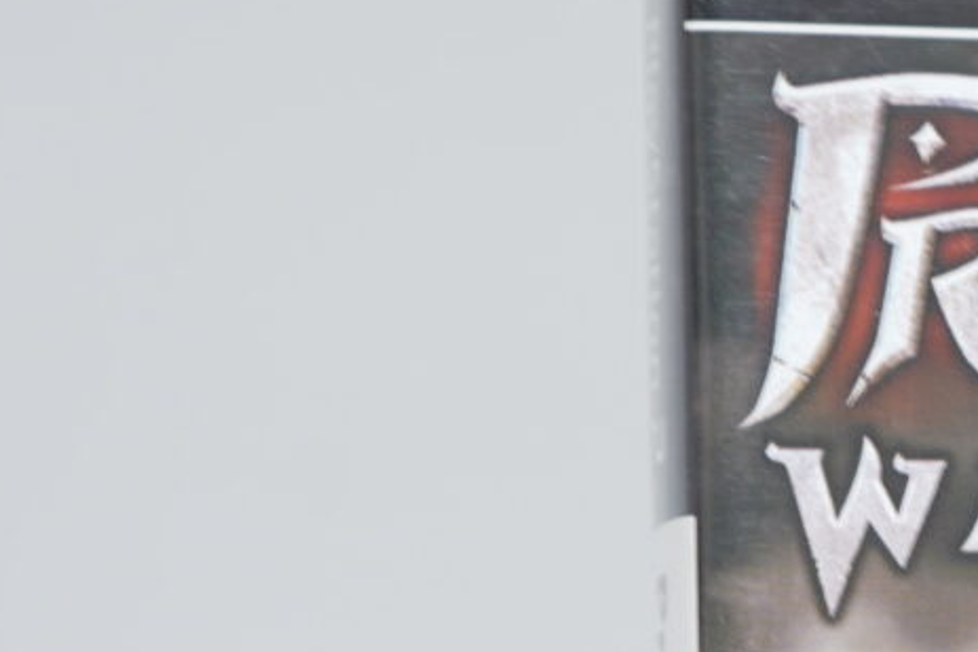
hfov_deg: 9.5
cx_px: 1525
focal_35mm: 210
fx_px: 5706
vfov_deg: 6.4
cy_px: 1062
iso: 64
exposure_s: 1/4
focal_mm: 38
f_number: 5.6
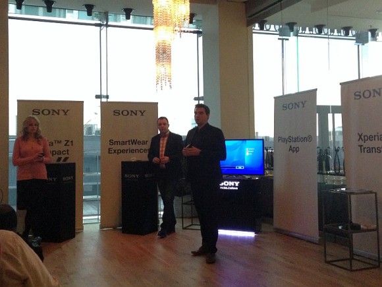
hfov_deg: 55.4
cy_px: 144
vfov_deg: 42.9
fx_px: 364
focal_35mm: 33
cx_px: 191
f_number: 2.4
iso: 400
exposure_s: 1/20
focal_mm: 4.12
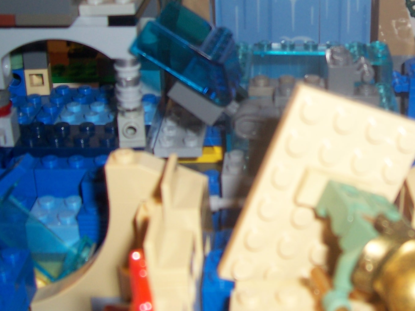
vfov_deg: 22.6
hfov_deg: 29.1
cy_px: 53
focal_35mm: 64
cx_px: 372
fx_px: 767
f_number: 2.7
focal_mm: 5.6
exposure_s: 1/60
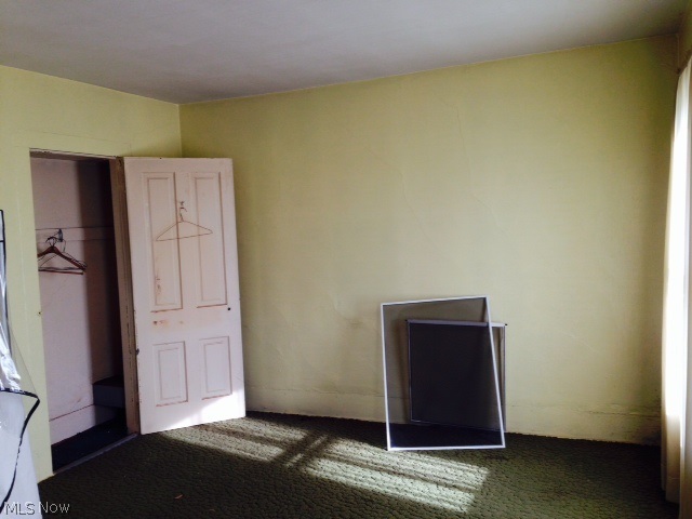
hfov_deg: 55.4
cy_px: 260
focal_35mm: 33
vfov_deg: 42.9
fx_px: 660
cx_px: 346
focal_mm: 4.12
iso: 64
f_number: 2.4
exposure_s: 1/60
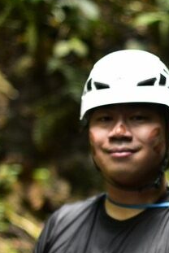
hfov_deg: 7.1
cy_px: 237
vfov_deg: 10.6
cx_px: 148
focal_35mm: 193
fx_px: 1356
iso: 900
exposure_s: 1/250
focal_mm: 50
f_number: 1.4
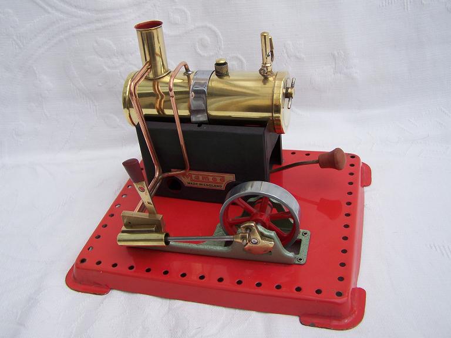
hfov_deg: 49.0
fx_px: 495
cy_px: 169
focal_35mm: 38
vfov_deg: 37.7
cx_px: 226
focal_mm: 6.3
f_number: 2.8
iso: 64
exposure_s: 1/200
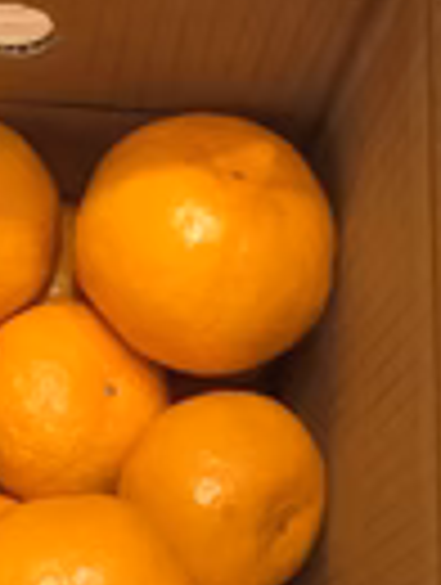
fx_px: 1507
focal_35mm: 89
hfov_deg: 16.2
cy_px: 612
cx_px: -40
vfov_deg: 21.1
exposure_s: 1/15
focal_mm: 4.15
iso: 250
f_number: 2.2
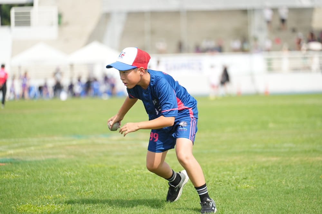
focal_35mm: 151
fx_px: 1350
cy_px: 107
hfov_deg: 13.6
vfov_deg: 9.1
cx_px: 161
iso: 200
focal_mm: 151
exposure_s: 1/2500
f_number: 2.8
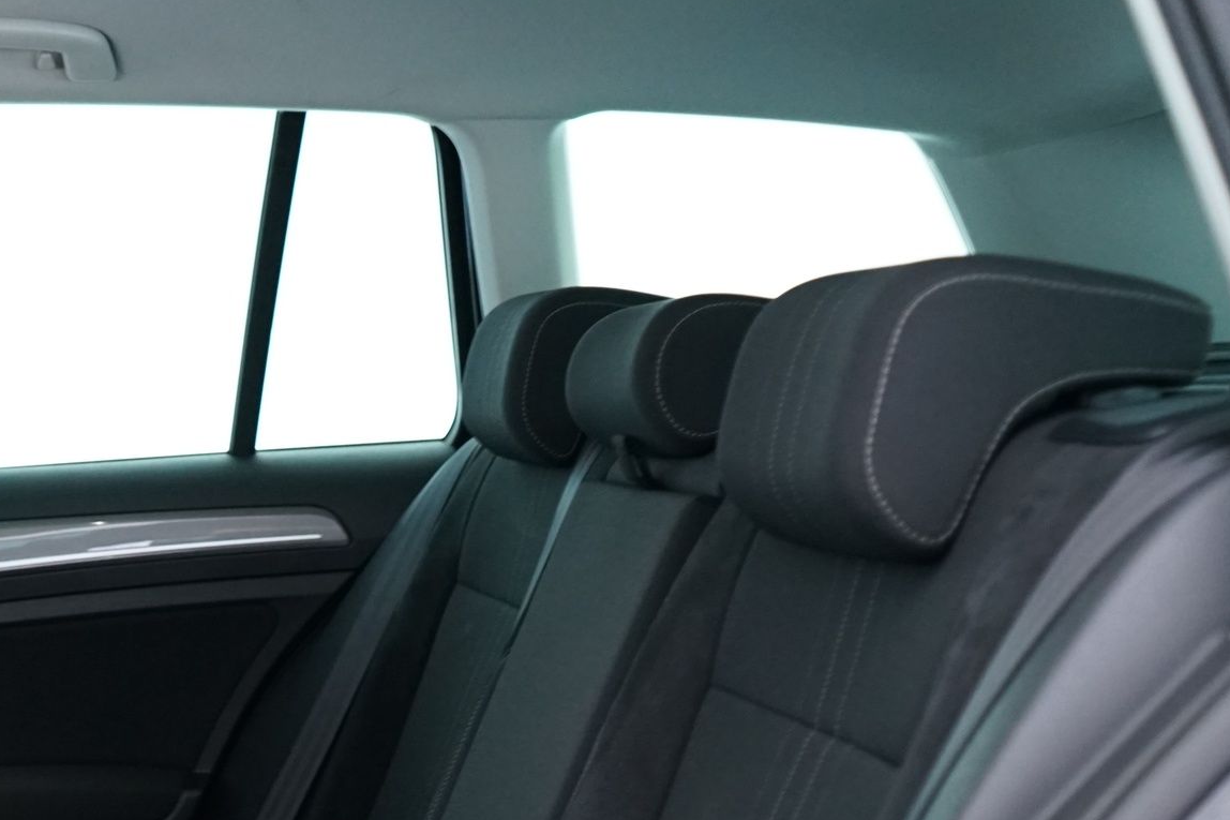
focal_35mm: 61
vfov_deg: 21.2
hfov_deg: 32.1
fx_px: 2084
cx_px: 266
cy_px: 884
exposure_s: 1/15
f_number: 3.5
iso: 2000
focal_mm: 28
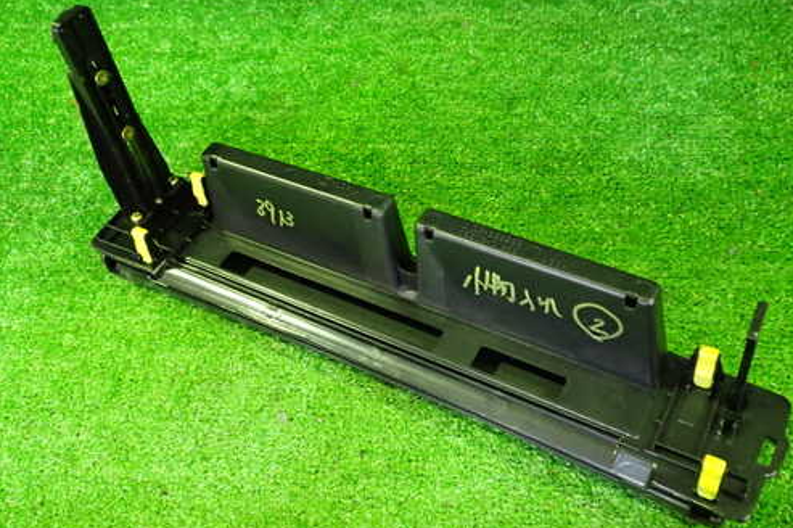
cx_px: 404
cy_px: 217
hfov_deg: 50.7
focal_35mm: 38
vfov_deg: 34.9
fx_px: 836
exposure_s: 1/25
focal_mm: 5.4
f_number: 2.3
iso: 800
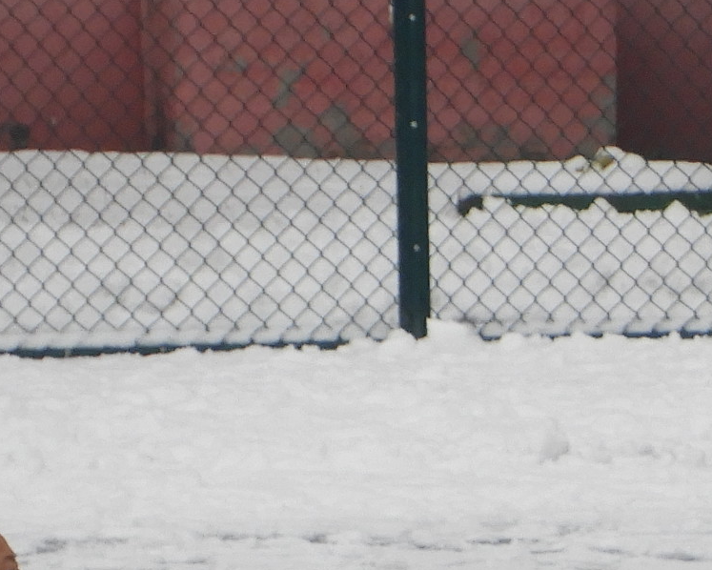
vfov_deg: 0.5
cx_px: 1117
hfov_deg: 0.6
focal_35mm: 3411
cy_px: 727
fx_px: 71897
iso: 100
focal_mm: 143.3
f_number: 5.6
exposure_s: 1/320
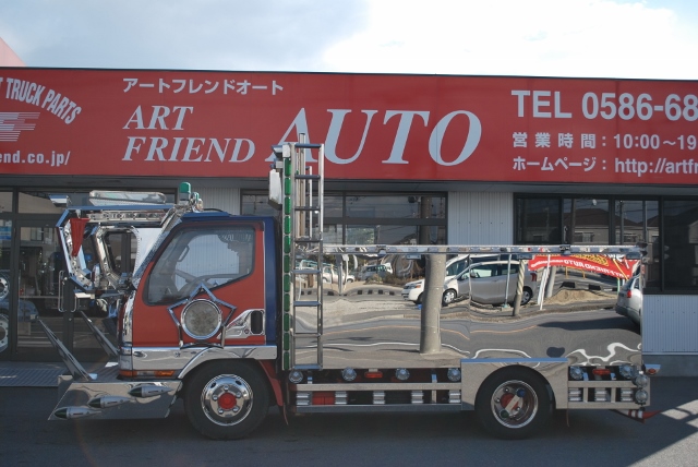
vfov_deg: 29.9
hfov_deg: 43.6
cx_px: 349
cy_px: 234
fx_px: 873
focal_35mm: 45
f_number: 4.8
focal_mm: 30
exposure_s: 1/640
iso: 100
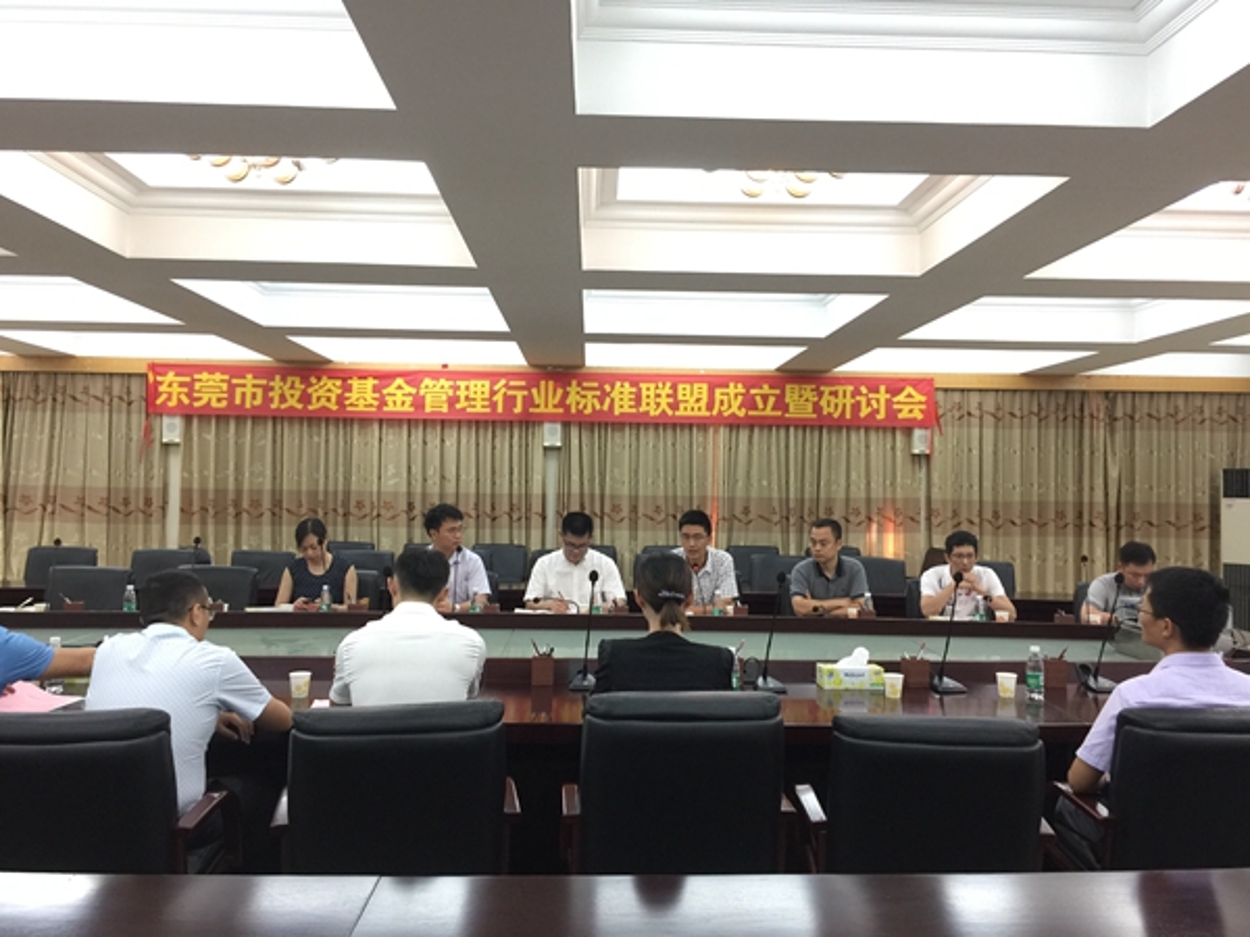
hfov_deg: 61.7
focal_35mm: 29
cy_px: 468
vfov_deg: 48.2
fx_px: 1047
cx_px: 625
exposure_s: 1/17
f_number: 2.2
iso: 80
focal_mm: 4.15
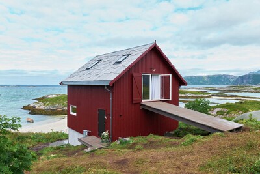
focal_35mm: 26
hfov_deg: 69.4
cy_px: 87
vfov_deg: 49.6
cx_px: 130
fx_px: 188
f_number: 8
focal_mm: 26
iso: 200
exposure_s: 1/125
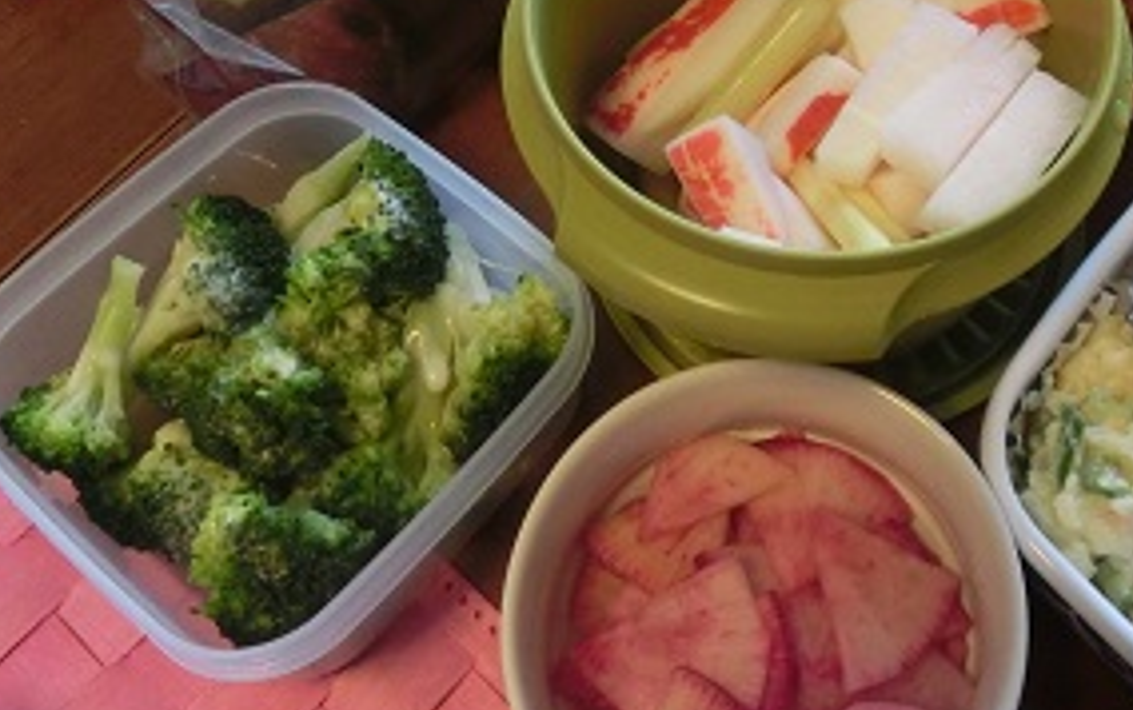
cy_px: 120
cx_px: 792
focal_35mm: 43
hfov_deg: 45.2
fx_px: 1329
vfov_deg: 29.1
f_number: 3.3
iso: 640
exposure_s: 1/125
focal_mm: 4.4
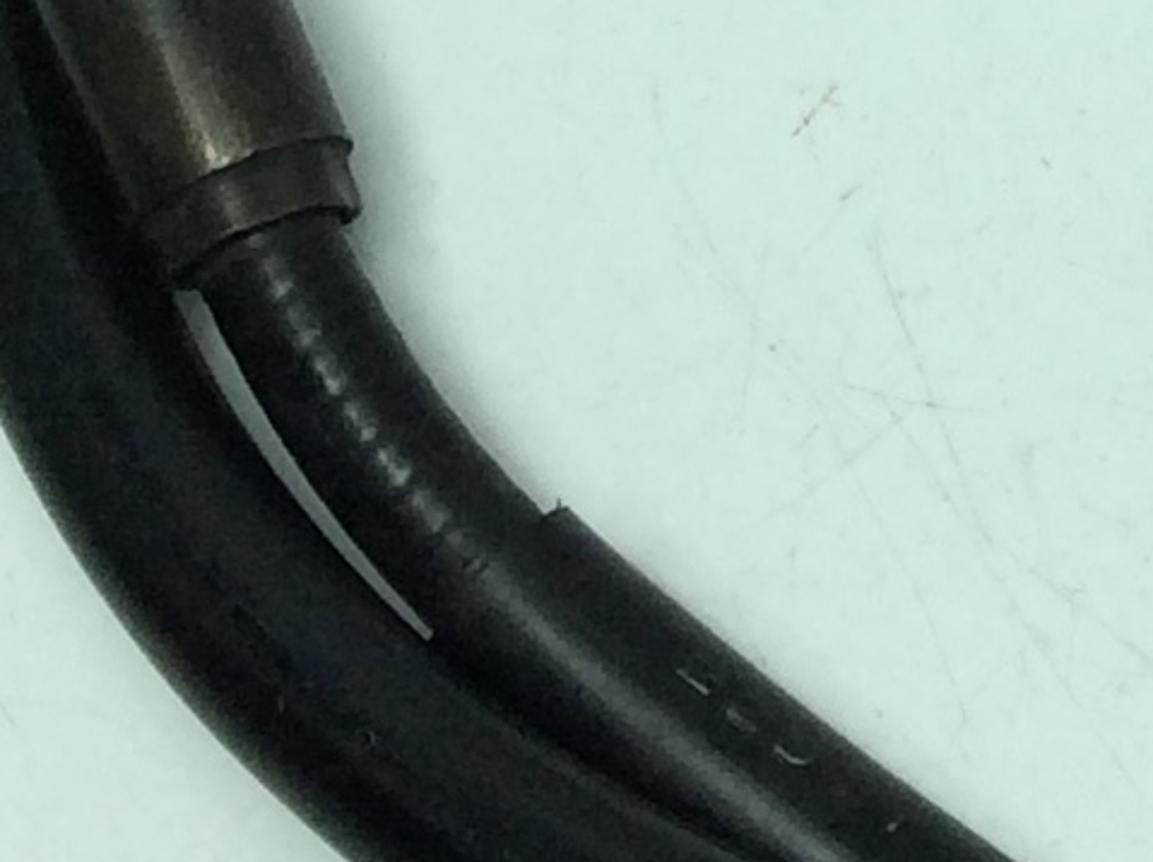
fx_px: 5755
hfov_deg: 10.7
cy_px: -590
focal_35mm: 173
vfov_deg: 8.3
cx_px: 2077
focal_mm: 3.3
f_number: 2.4
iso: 32
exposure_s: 1/561
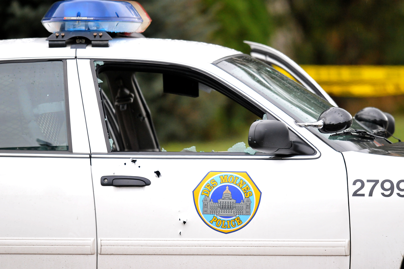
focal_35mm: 600
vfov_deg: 2.3
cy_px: 134
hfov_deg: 3.4
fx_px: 6725
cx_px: 202
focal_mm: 400
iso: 1600
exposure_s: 1/250
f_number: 2.8
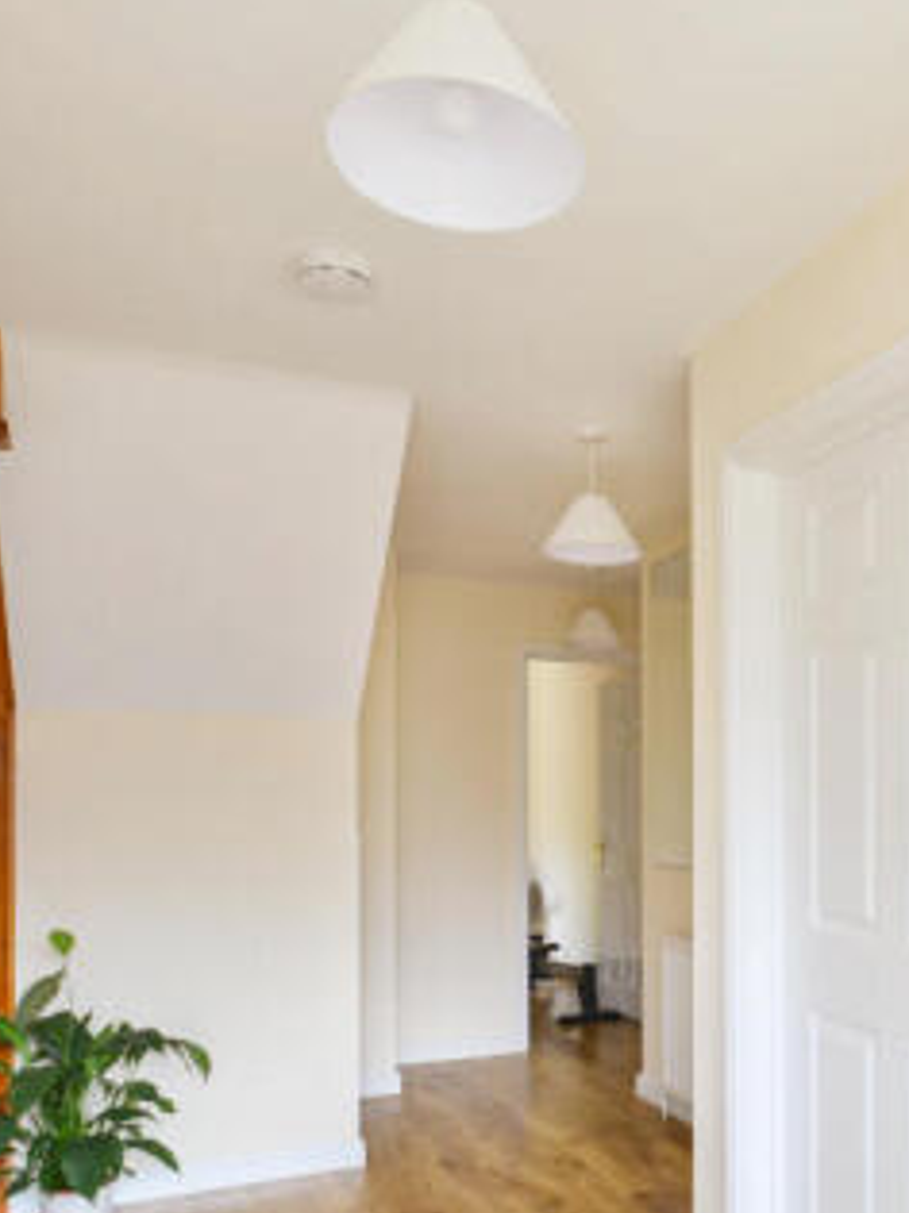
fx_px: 1051
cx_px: 709
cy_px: 786
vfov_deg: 58.9
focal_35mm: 30
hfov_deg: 44.8
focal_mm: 10
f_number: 8
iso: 100
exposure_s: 1/4
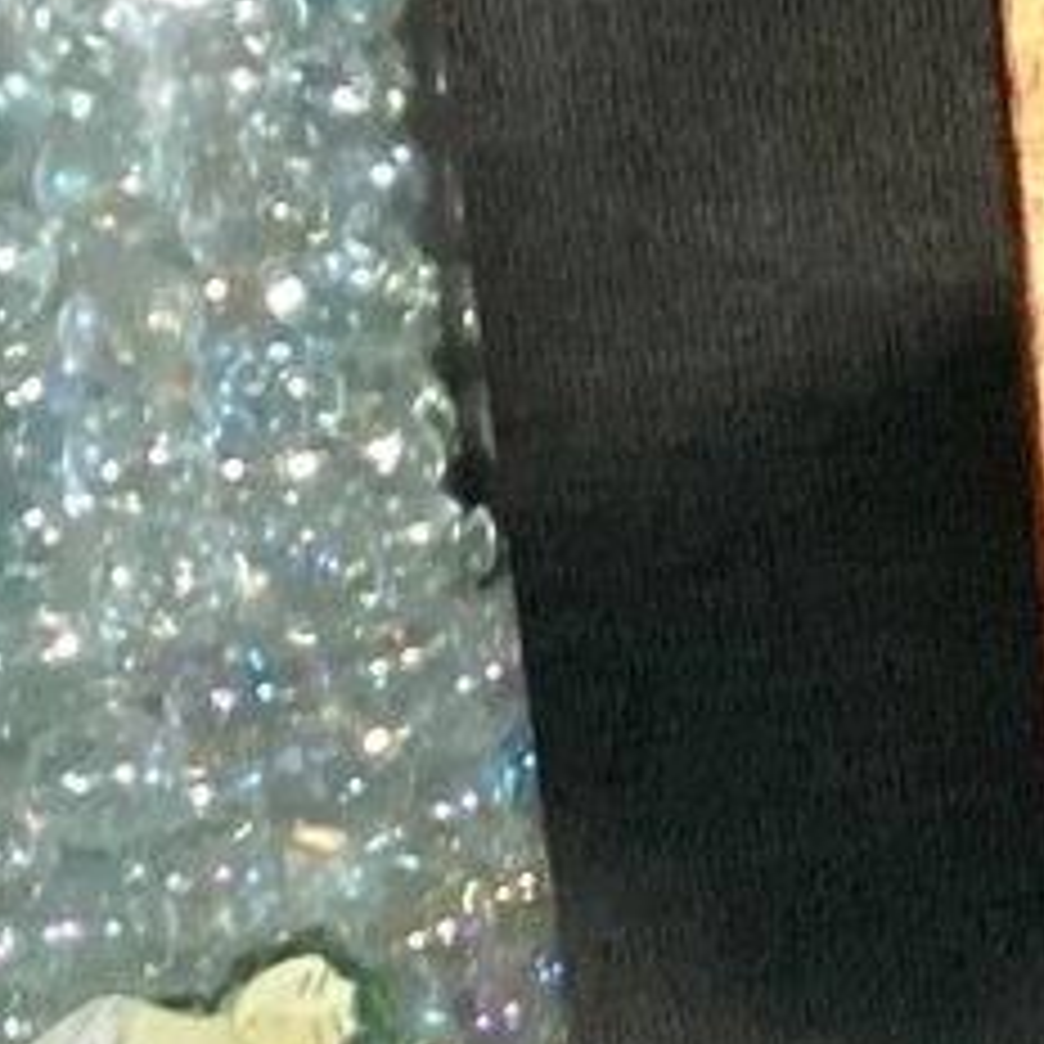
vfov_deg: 9.7
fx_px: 6108
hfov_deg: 8.3
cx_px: 3089
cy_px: 61
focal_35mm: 179
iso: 320
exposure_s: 1/50
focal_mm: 3.3
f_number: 2.4
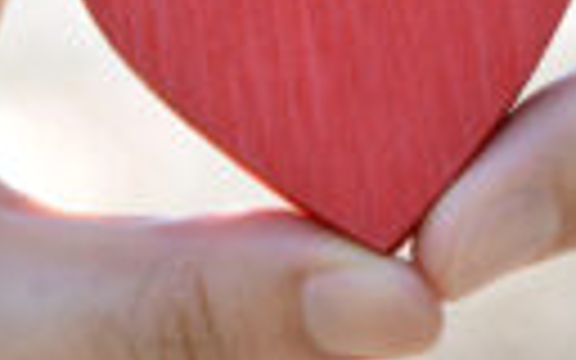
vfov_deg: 0.7
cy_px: 47
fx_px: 28727
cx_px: 351
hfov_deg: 1.1
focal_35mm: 1830
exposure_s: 1/125
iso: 500
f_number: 14
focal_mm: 300
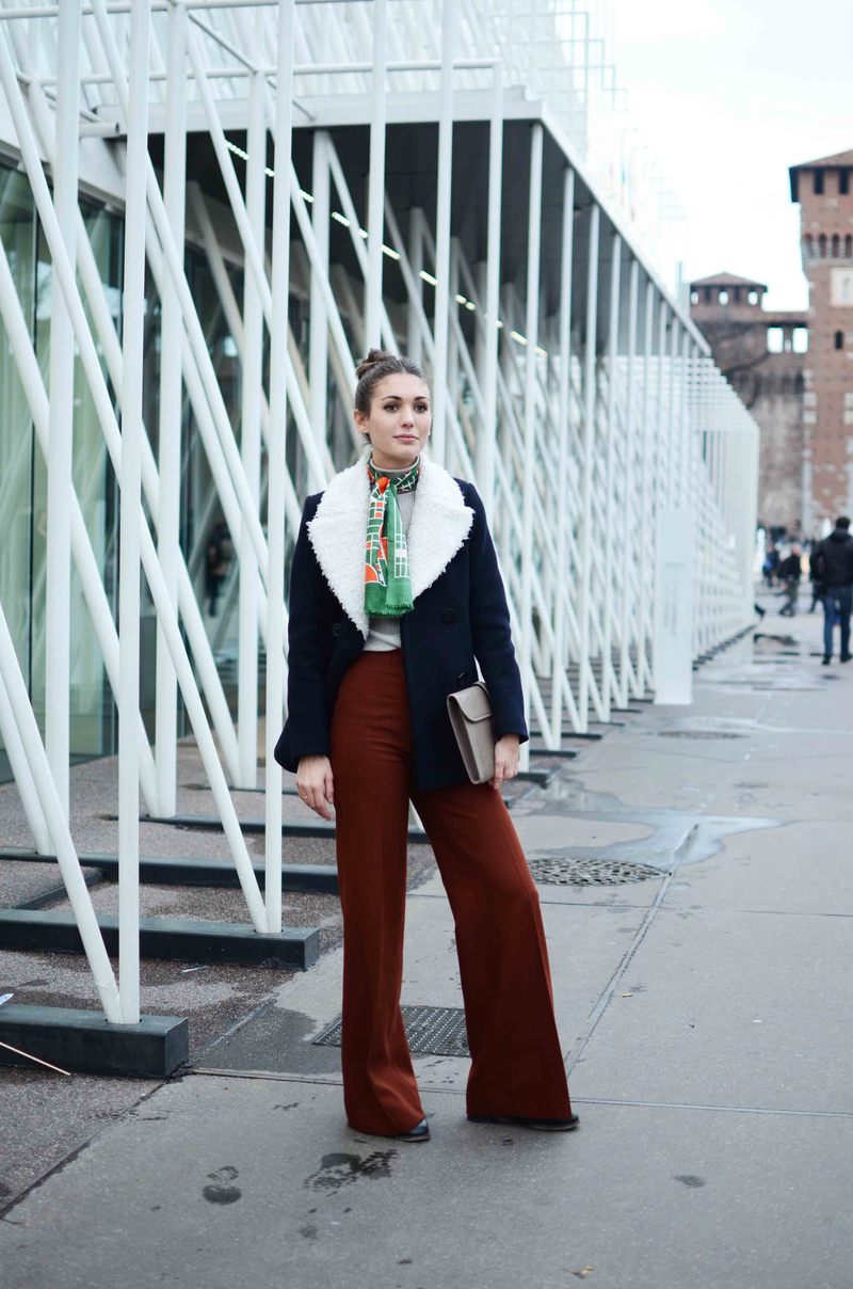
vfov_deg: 37.9
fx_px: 1874
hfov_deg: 25.6
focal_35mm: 52
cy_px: 644
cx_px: 426
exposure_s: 1/400
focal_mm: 35
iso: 400
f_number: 1.8
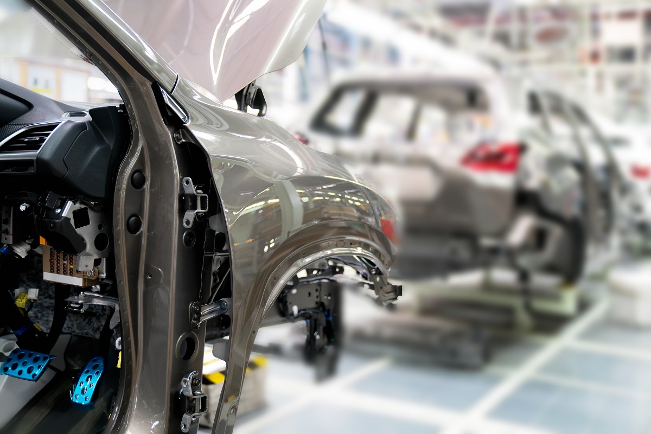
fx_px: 705
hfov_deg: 49.6
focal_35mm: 39
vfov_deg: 34.2
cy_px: 217
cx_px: 326
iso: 200
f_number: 2.8
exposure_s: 1/60
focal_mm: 39
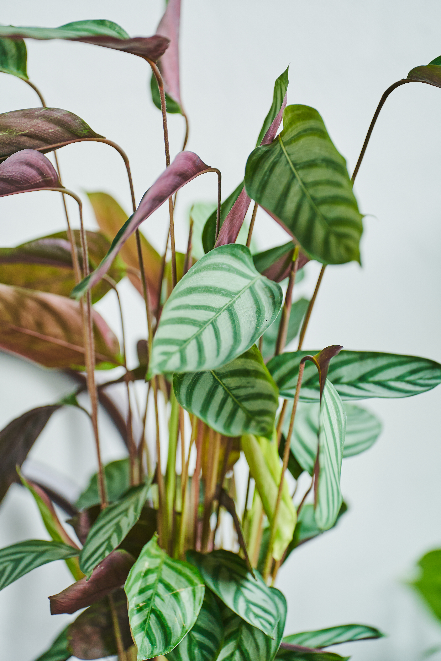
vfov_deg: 10.3
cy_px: 330
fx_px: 3675
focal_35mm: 200
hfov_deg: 6.9
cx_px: 220
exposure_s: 1/160
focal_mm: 200
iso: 250
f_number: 2.8
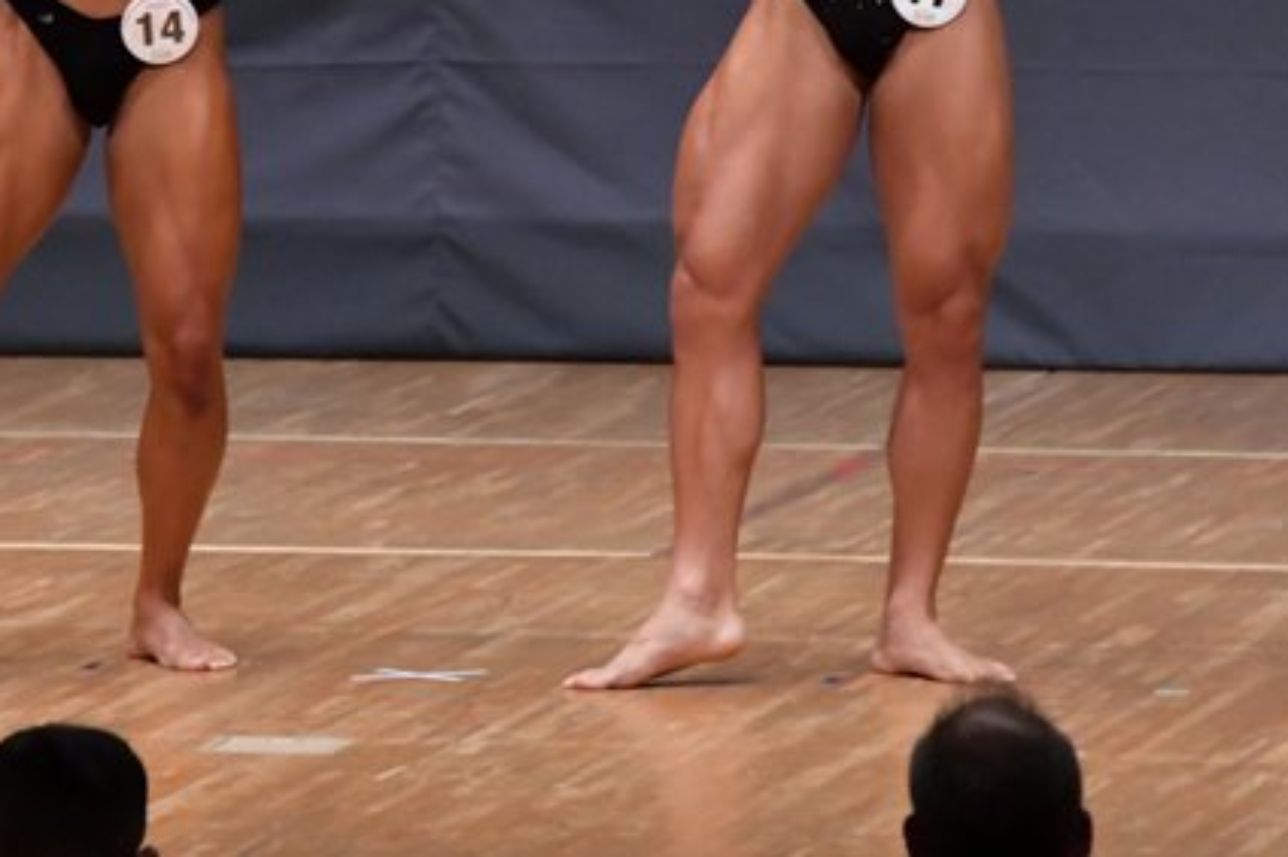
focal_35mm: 494
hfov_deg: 4.2
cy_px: 88
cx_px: 296
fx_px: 17660
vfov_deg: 2.8
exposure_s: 1/400
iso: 6400
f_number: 5.6
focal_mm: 180
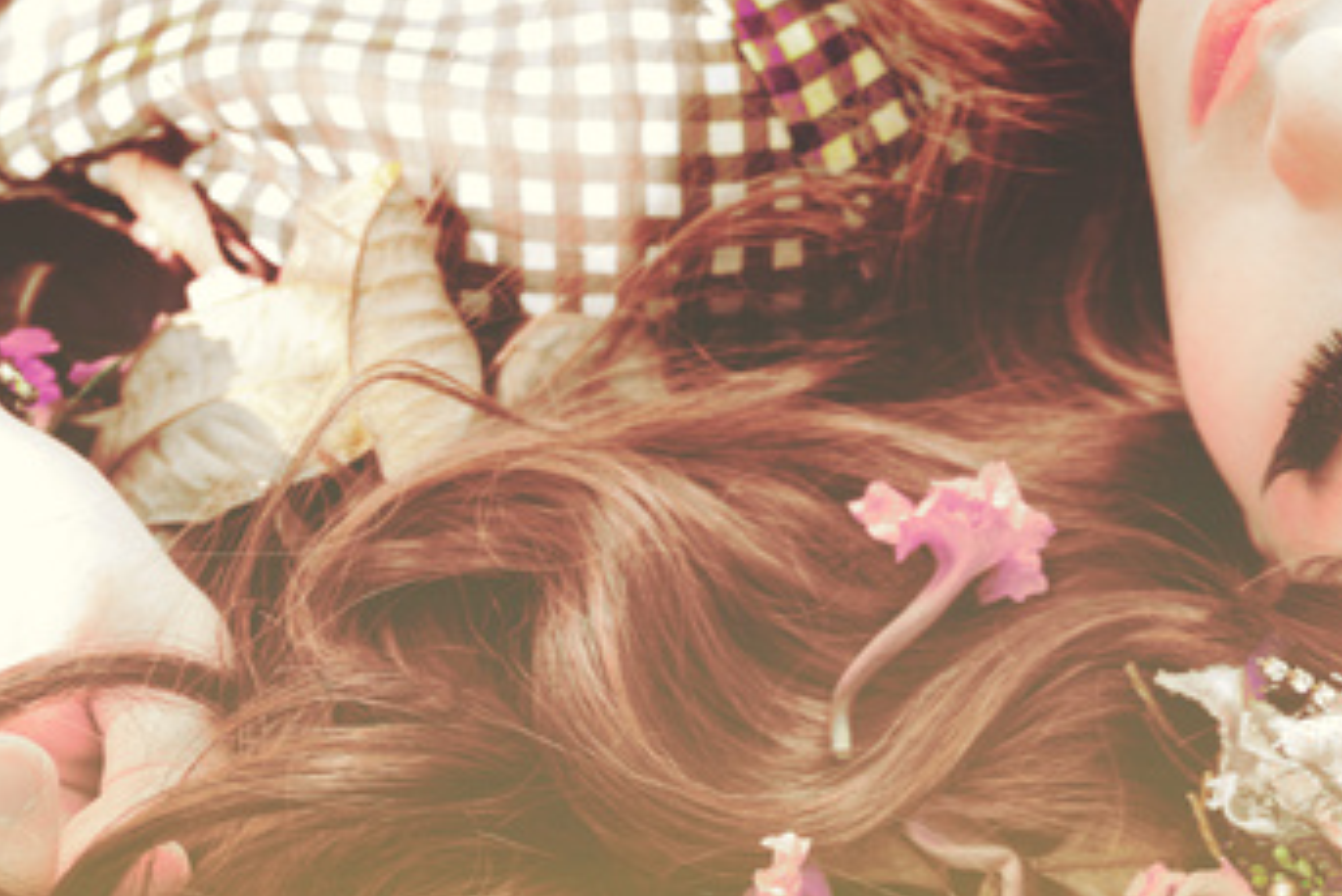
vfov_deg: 20.3
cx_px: 1244
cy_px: 421
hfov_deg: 28.7
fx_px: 2499
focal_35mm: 67
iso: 560
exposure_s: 1/50
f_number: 4
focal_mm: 24
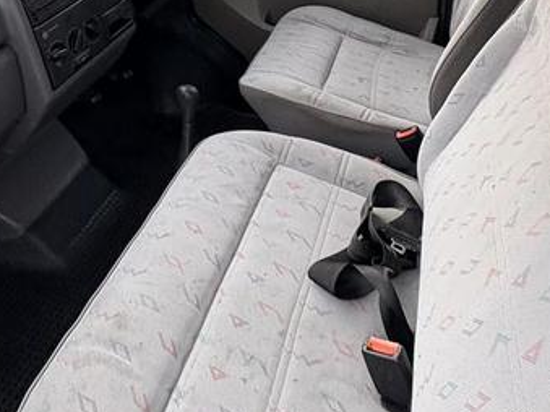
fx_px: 588
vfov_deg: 33.9
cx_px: 185
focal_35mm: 37
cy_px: -34
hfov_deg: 49.3
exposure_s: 1/99
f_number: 2.2
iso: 50
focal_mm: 2.22
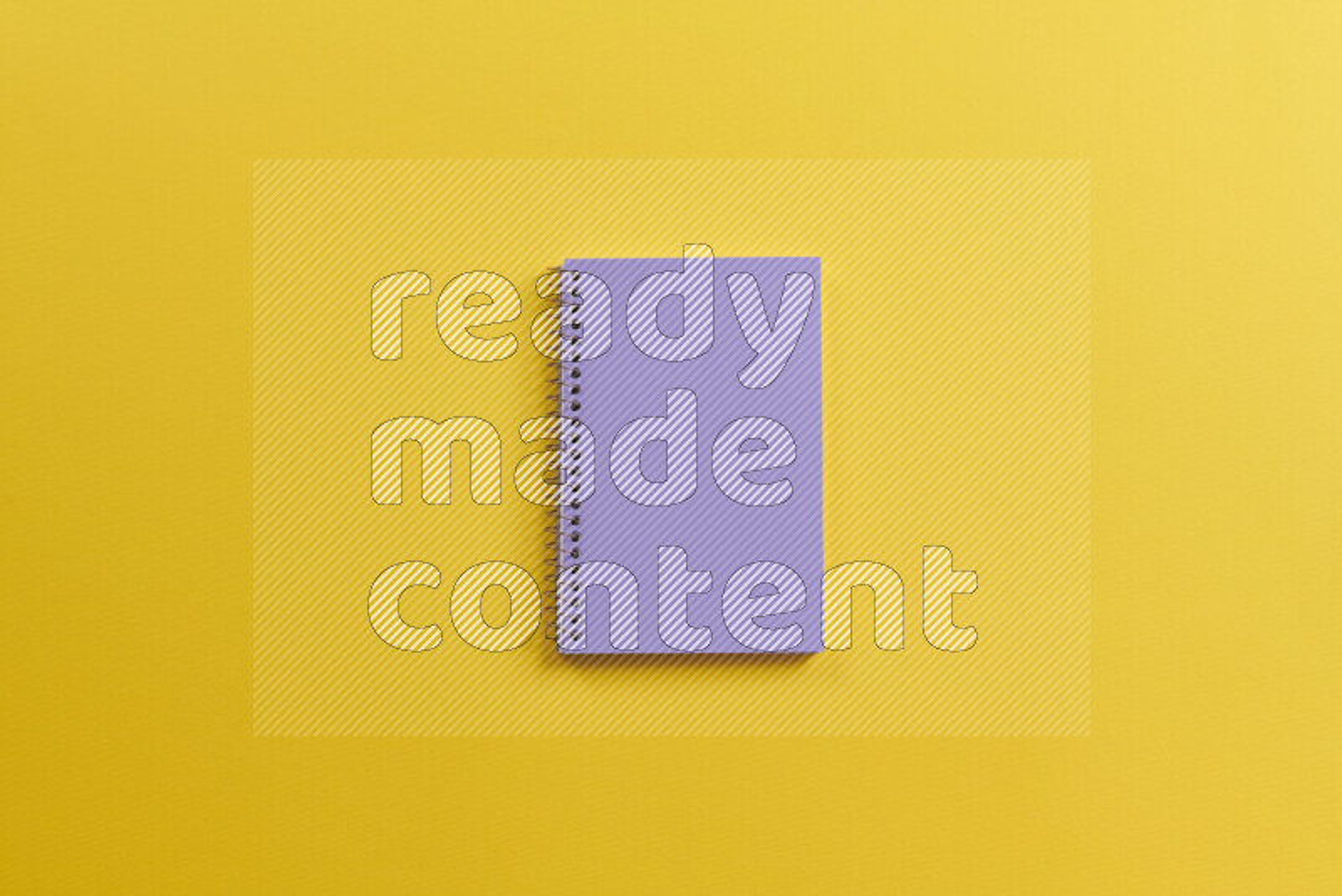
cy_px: 448
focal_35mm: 50
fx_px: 1864
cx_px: 671
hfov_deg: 39.6
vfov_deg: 27.0
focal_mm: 50
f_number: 8
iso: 100
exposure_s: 1/100
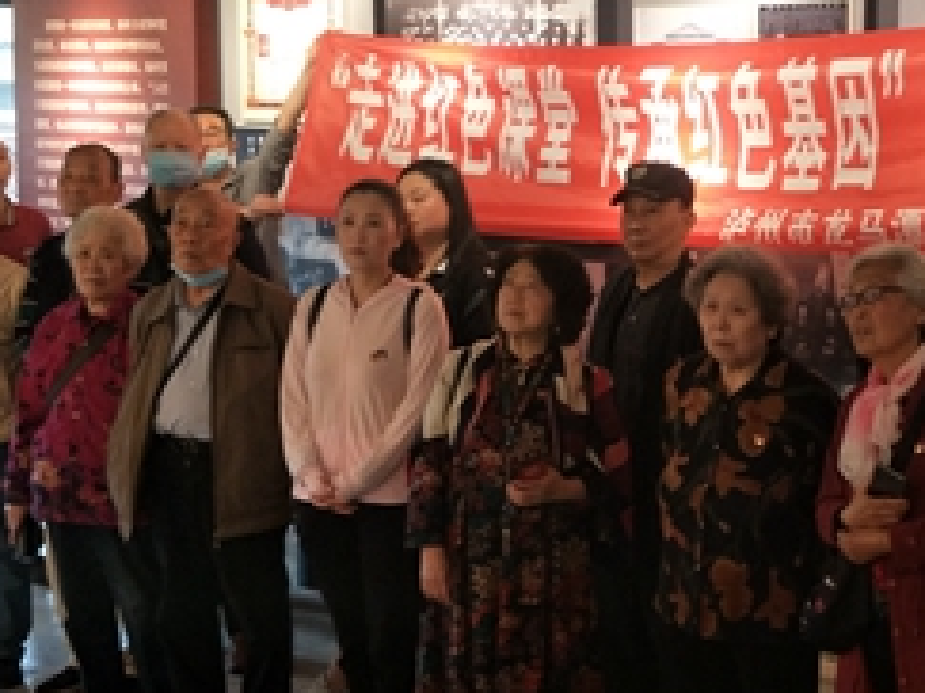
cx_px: 746
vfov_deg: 25.2
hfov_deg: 32.3
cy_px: 293
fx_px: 1549
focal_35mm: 58
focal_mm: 3.79
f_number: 1.7
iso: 121
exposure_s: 1/33
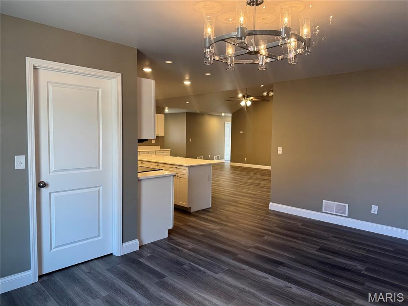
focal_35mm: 24
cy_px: 153
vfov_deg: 56.8
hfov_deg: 71.6
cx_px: 204
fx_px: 283
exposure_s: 1/120
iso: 160
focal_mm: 6.76
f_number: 1.78
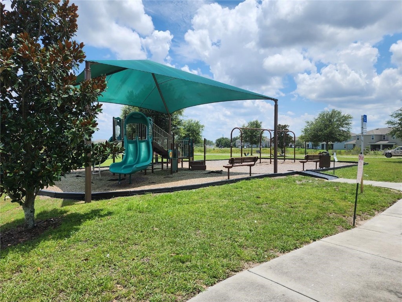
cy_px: 151
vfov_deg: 58.9
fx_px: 267
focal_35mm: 23
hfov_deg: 73.9
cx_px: 201
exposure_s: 1/1402
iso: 12
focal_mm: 6.4
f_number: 1.8
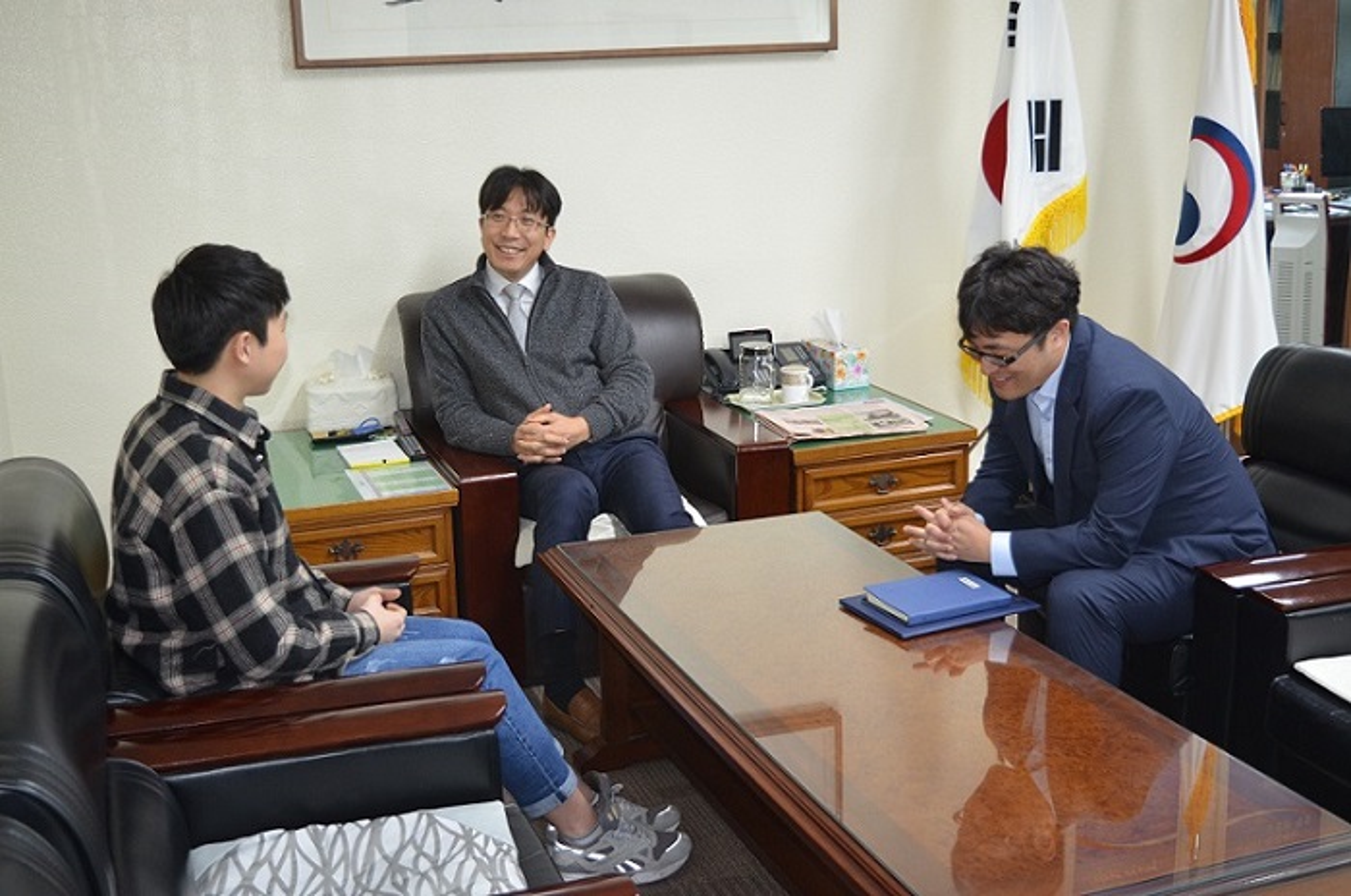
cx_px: 676
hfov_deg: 43.7
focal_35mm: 45
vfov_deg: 29.8
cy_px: 448
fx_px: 1686
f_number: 4.2
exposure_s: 1/60
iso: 800
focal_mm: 30
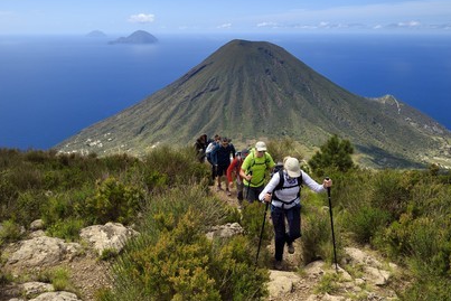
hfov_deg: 71.5
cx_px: 226
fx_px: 313
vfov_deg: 51.3
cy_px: 149
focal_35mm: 25
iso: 200
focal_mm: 24
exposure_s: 1/400
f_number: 10
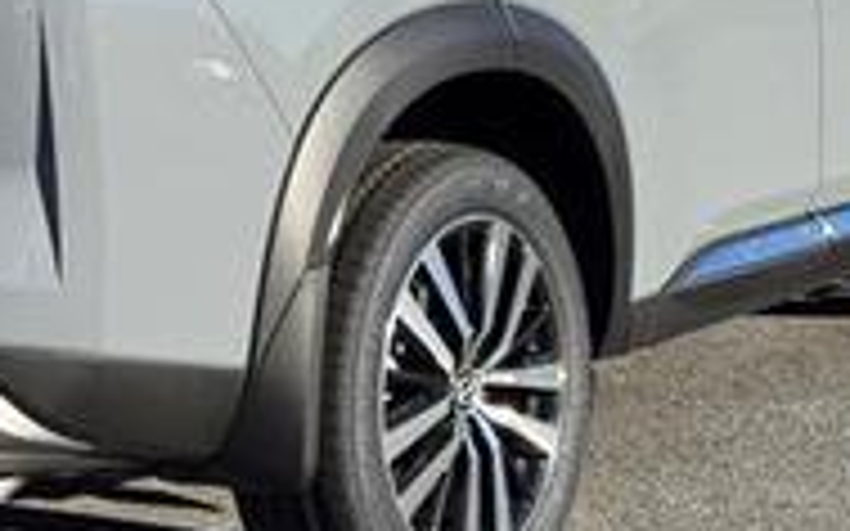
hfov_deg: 15.3
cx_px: 175
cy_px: 32
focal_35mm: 136
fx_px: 3150
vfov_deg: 9.6
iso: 64
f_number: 1.78
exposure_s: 1/2717
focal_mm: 6.76
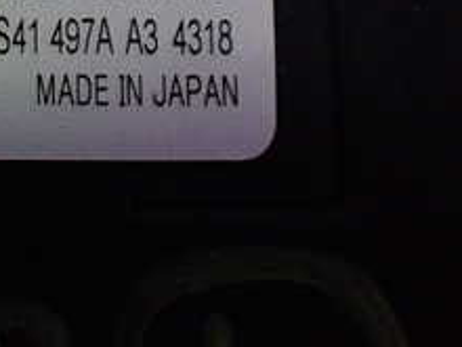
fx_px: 1094
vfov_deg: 17.3
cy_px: -55
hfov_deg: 22.3
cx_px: -67
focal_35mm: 82
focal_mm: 5.4
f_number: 2.3
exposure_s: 1/125
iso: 640
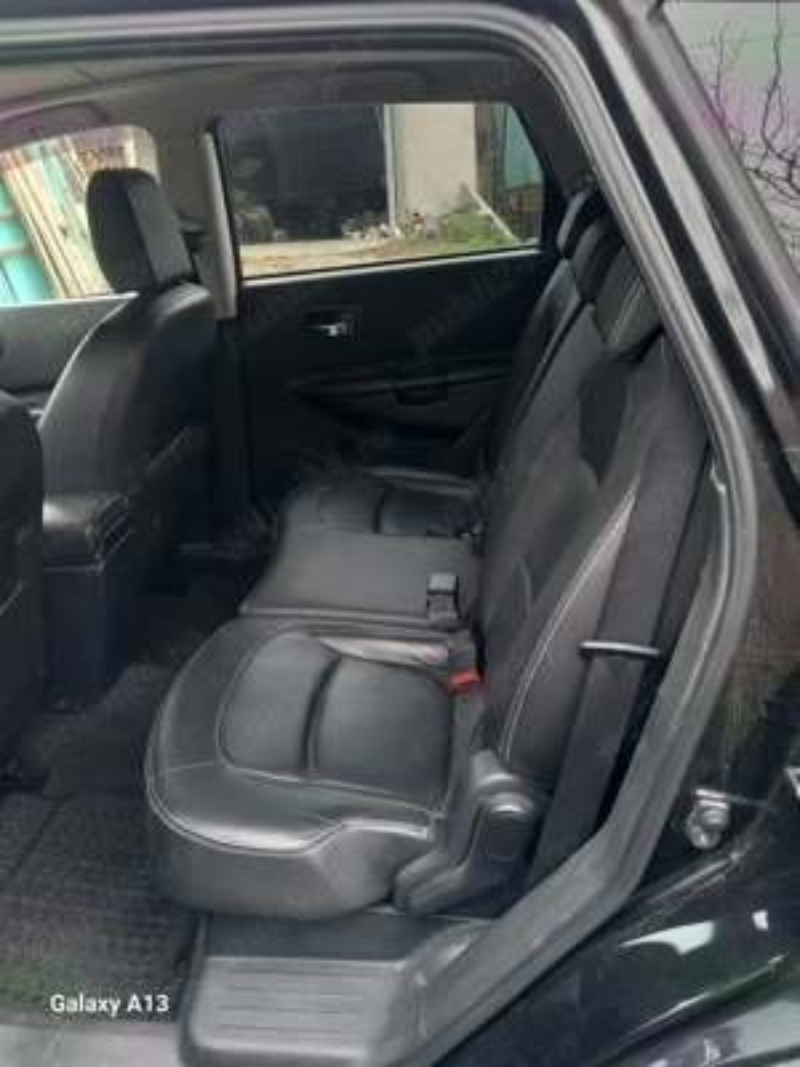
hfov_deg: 51.4
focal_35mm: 27
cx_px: 400
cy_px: 534
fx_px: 832
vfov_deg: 65.3
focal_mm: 4
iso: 200
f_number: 1.8
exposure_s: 1/33
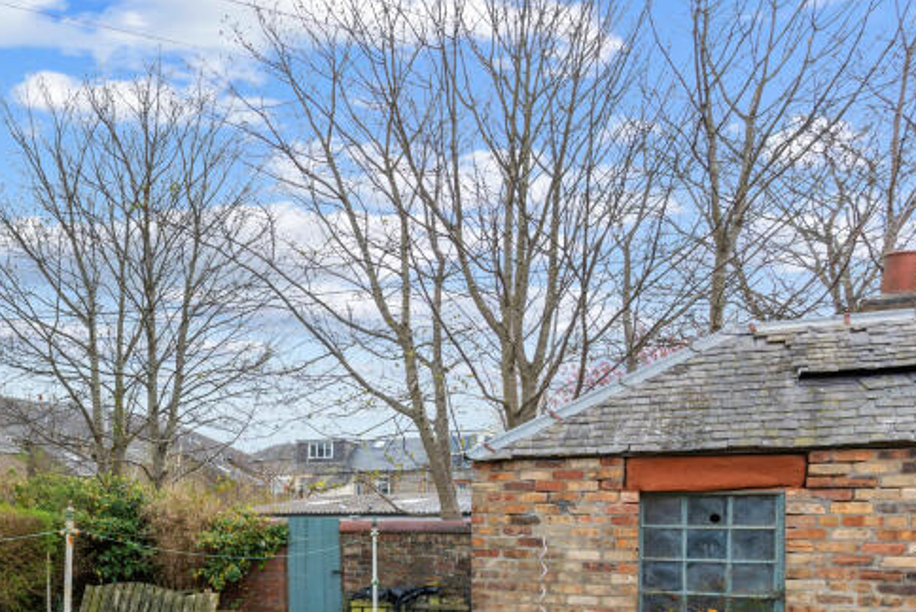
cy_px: 554
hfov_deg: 44.7
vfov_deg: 34.7
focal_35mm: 36
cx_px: -9
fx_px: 916
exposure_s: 1/80
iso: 200
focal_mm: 17
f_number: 8
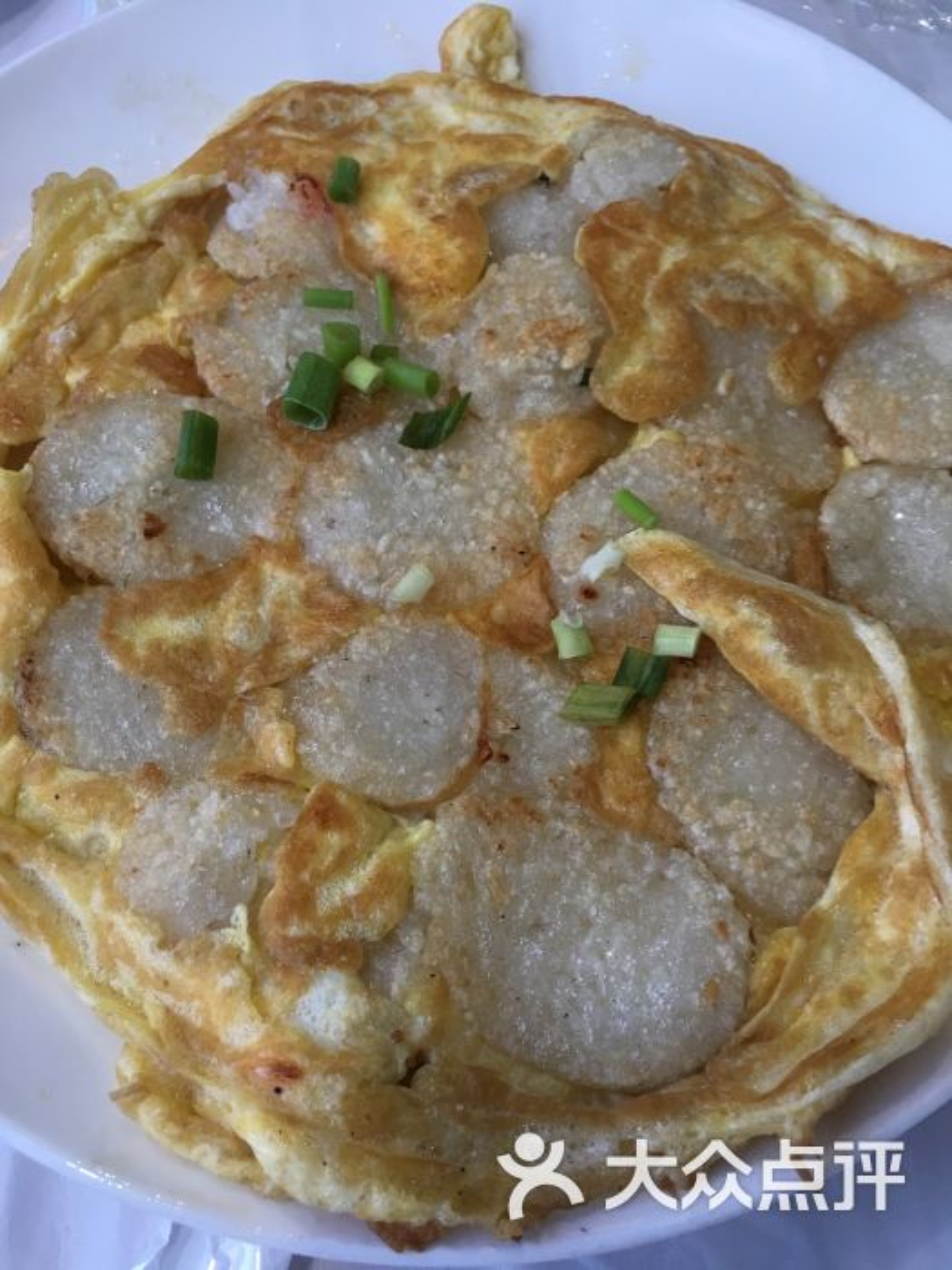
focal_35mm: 29
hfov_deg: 48.2
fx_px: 1063
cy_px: 635
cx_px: 476
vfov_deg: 61.7
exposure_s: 1/17
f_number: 2.2
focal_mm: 4.15
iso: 40
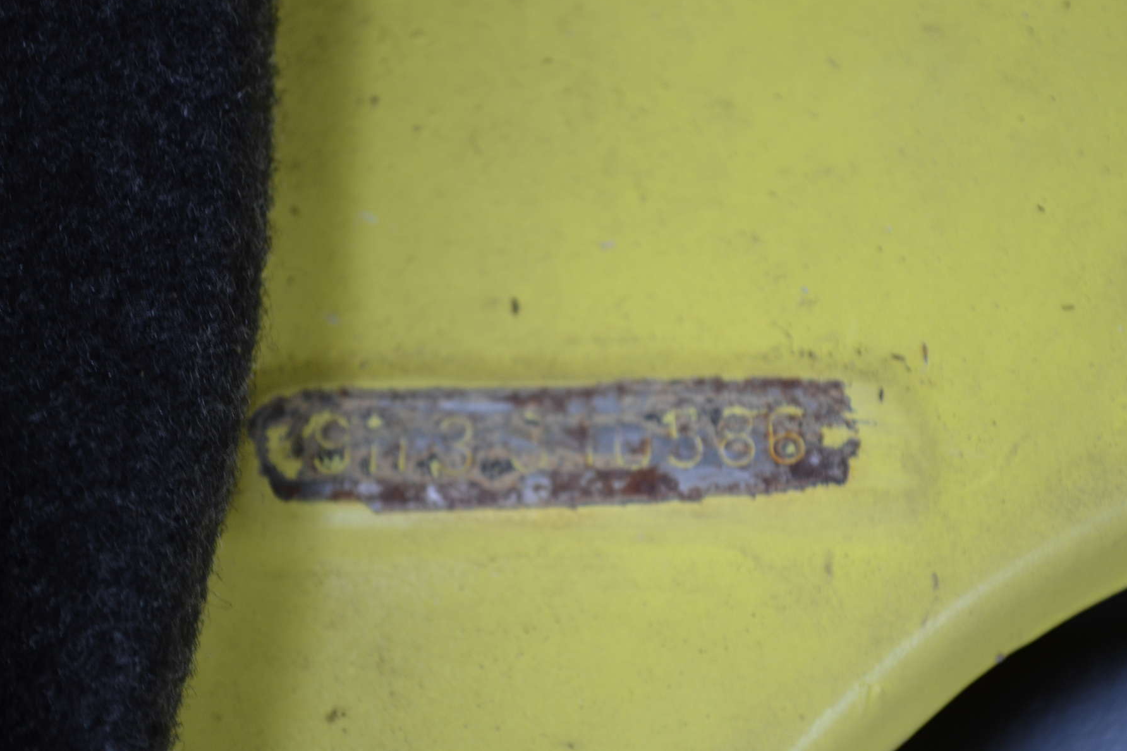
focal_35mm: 93
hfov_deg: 22.0
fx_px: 2897
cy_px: 417
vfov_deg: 14.8
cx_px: 580
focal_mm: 55
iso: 400
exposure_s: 1/80
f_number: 5.6
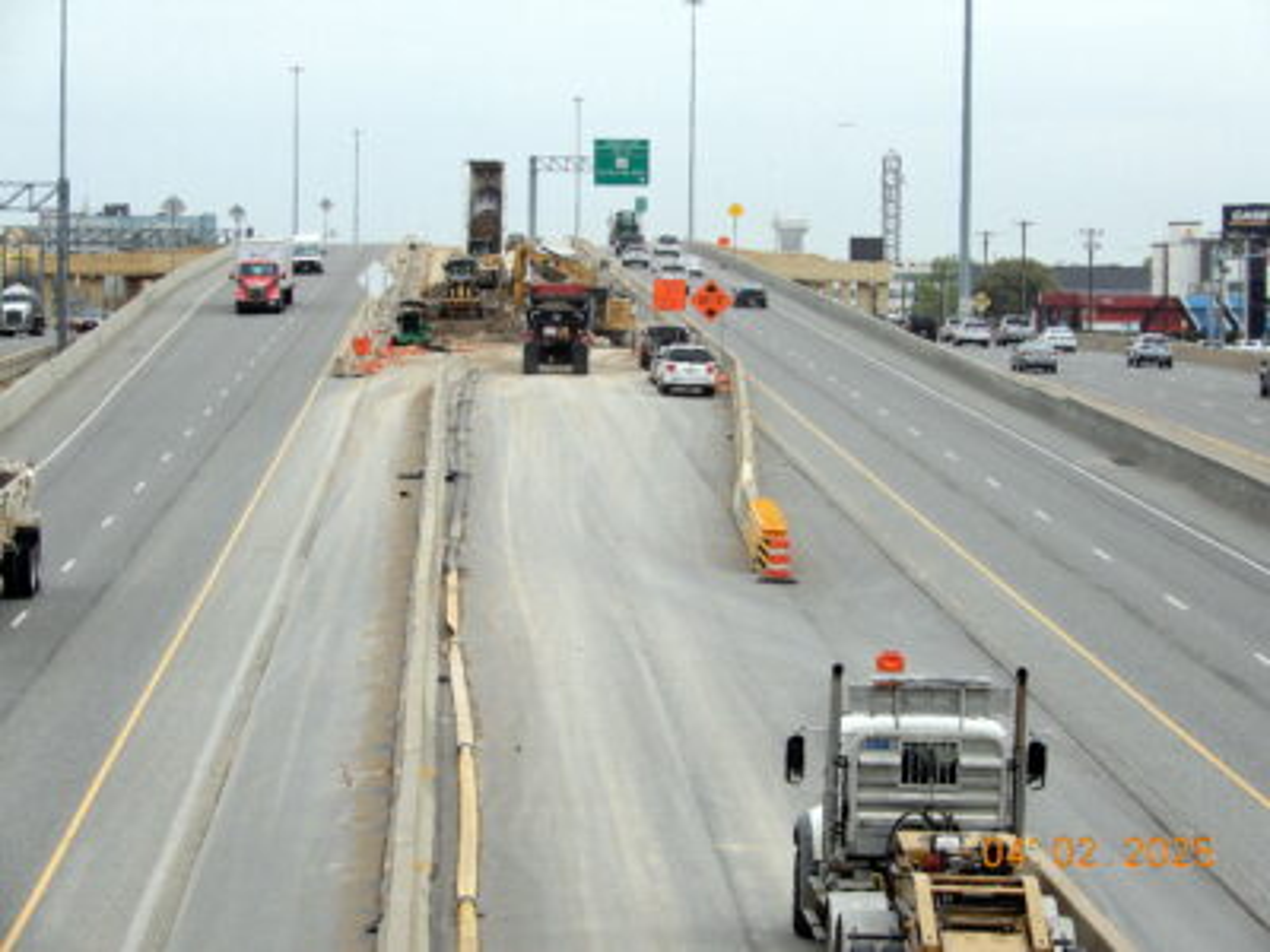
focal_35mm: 135
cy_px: 476
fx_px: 4953
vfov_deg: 11.0
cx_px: 635
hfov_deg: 14.6
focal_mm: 24.1
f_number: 5
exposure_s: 1/640
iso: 80
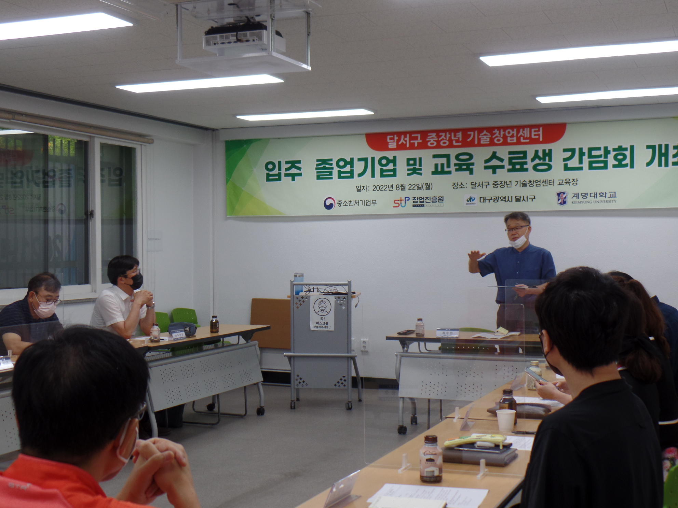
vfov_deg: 28.0
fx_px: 1018
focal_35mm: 52
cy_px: 254
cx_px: 339
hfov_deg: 36.8
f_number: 3.4
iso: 80
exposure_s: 1/30
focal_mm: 9.2
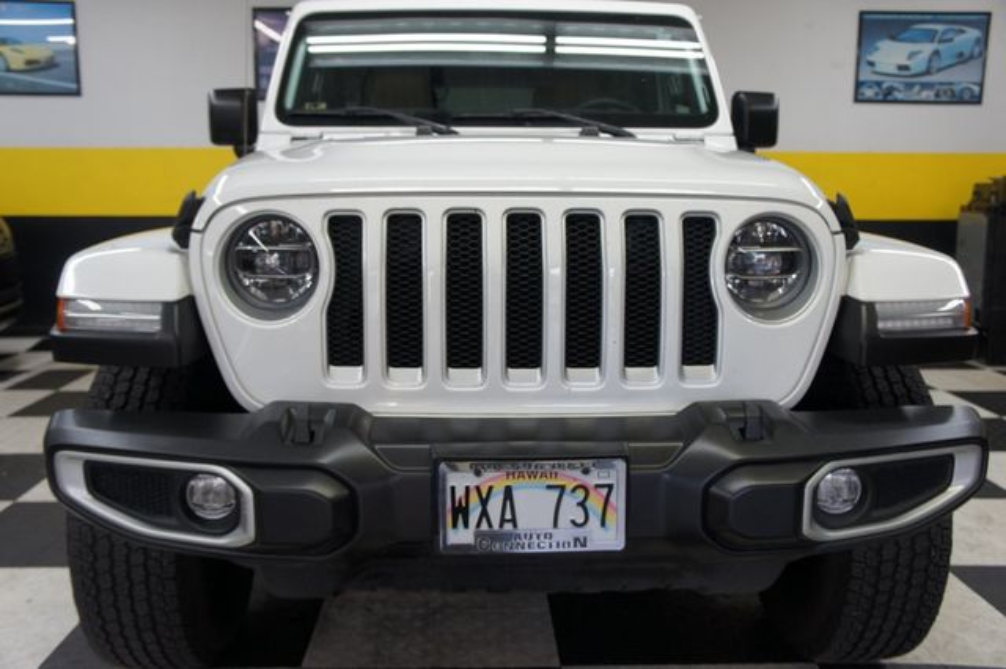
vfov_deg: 39.9
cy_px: 334
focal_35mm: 33
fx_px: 922
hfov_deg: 57.2
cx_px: 503
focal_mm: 22
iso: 250
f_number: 4
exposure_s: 1/40
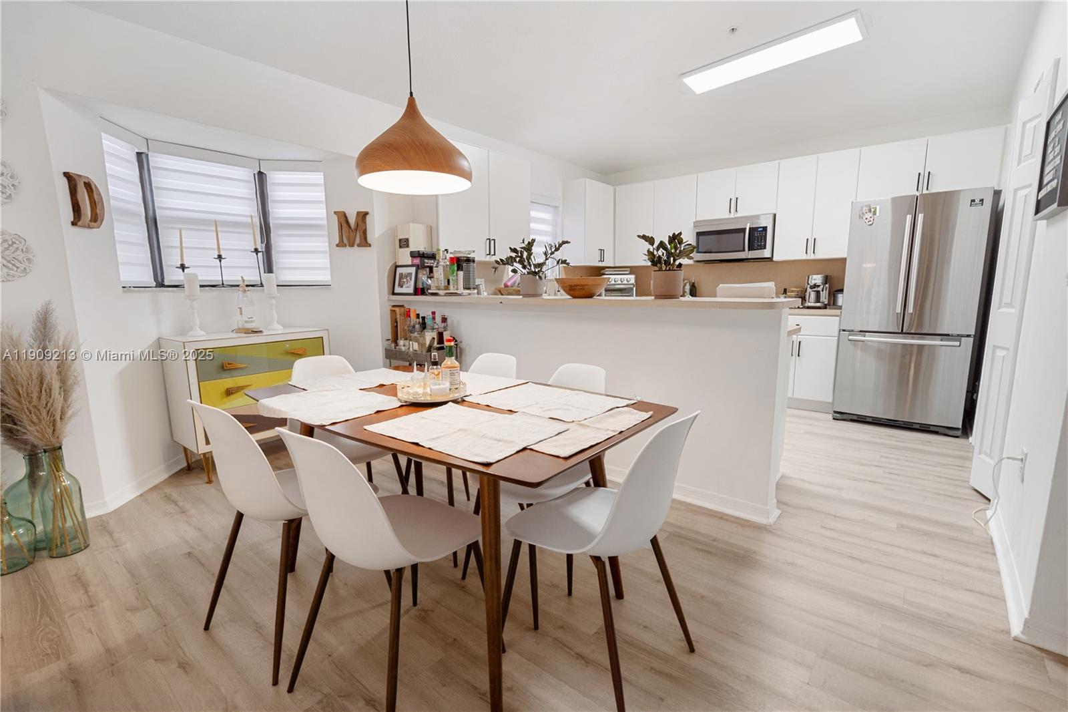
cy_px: 356
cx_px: 534
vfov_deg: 73.7
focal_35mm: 16
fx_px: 475
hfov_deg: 96.7
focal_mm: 16
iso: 250
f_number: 4
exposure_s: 1/30
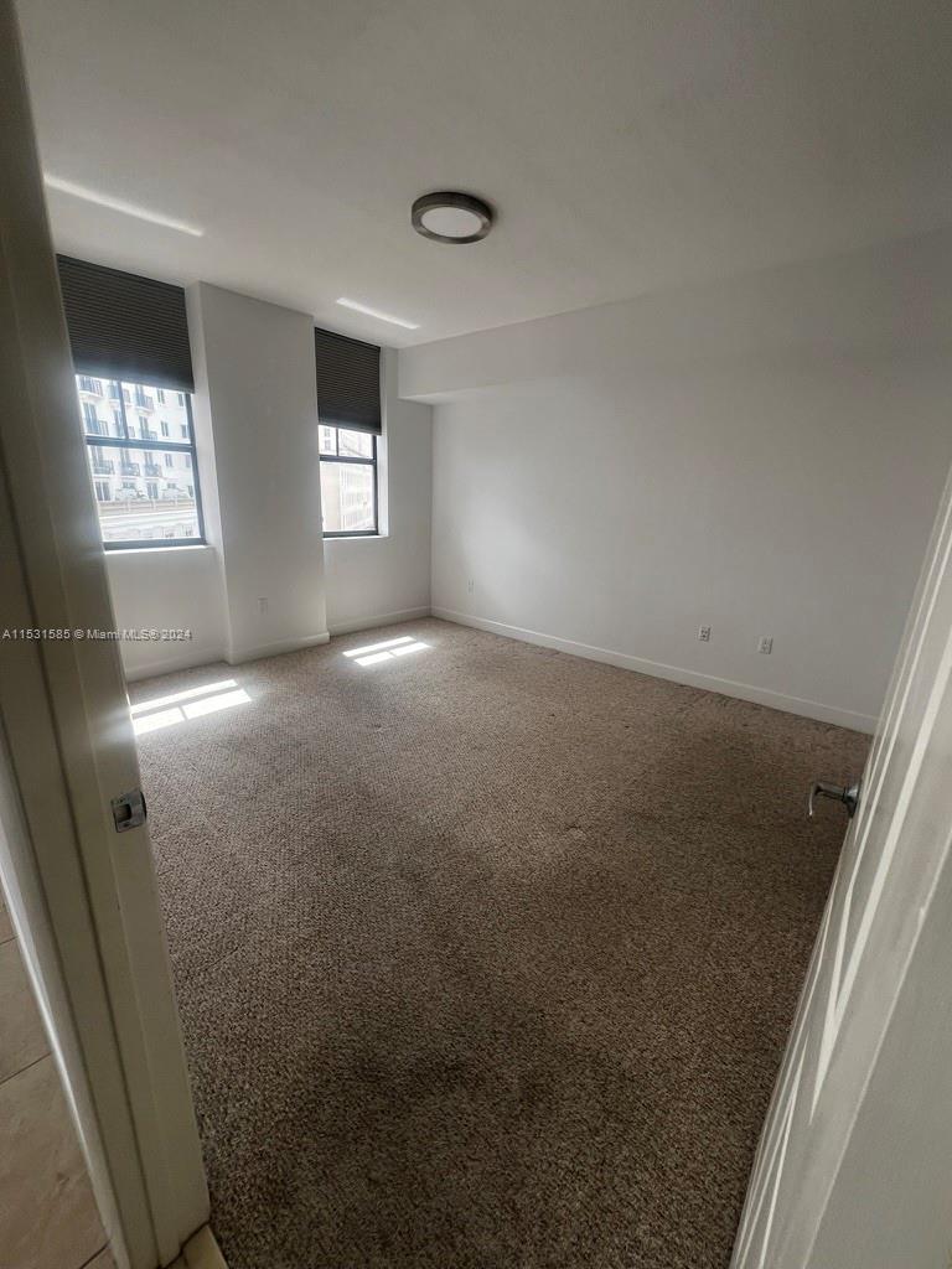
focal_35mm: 13
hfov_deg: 89.9
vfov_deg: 106.2
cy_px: 634
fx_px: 477
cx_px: 476
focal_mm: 1.57
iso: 40
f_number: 1.8
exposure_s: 1/99
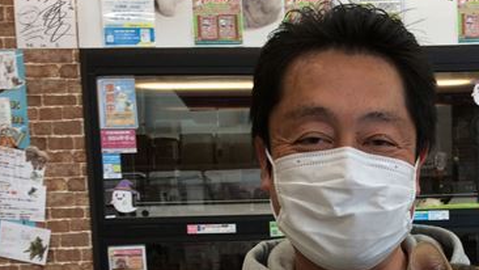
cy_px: 274
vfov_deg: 20.4
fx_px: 724
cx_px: 360
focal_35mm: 57
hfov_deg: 35.8
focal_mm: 3.3
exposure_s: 1/40
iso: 32
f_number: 2.4
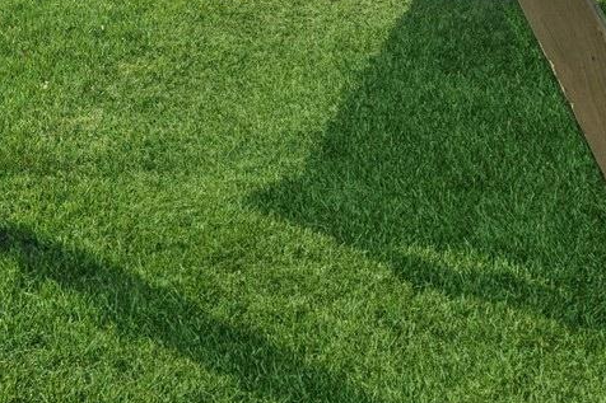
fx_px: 1060
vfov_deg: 16.9
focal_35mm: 63
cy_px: -364
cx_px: 106
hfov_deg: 31.0
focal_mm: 15
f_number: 8
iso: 100
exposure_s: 1/250
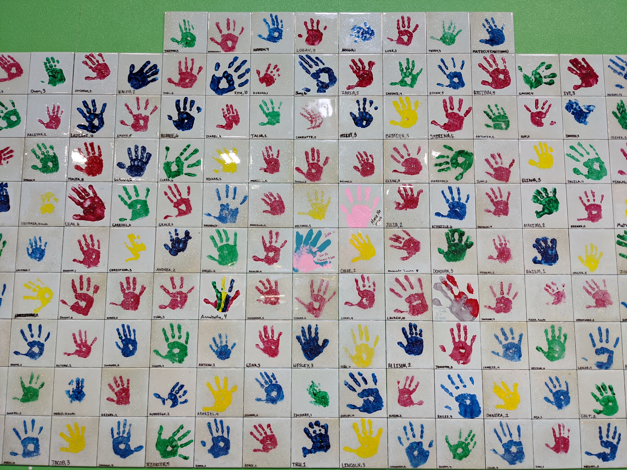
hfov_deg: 65.3
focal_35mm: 27
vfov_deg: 51.4
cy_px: 235
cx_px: 314
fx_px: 489
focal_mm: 4.38
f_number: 1.73
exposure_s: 1/25
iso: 101
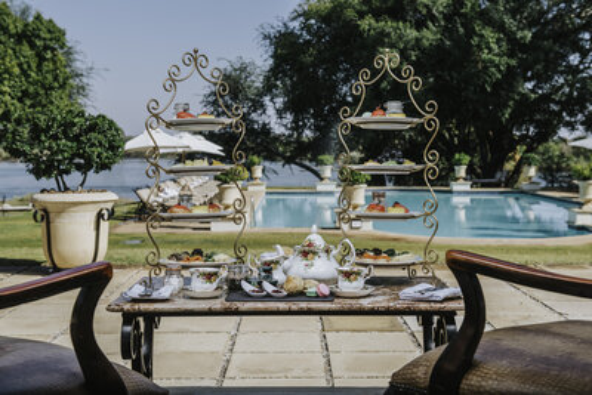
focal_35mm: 55
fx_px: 905
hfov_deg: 36.2
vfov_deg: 24.6
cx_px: 296
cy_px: 198
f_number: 7.1
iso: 100
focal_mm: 55
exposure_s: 1/320
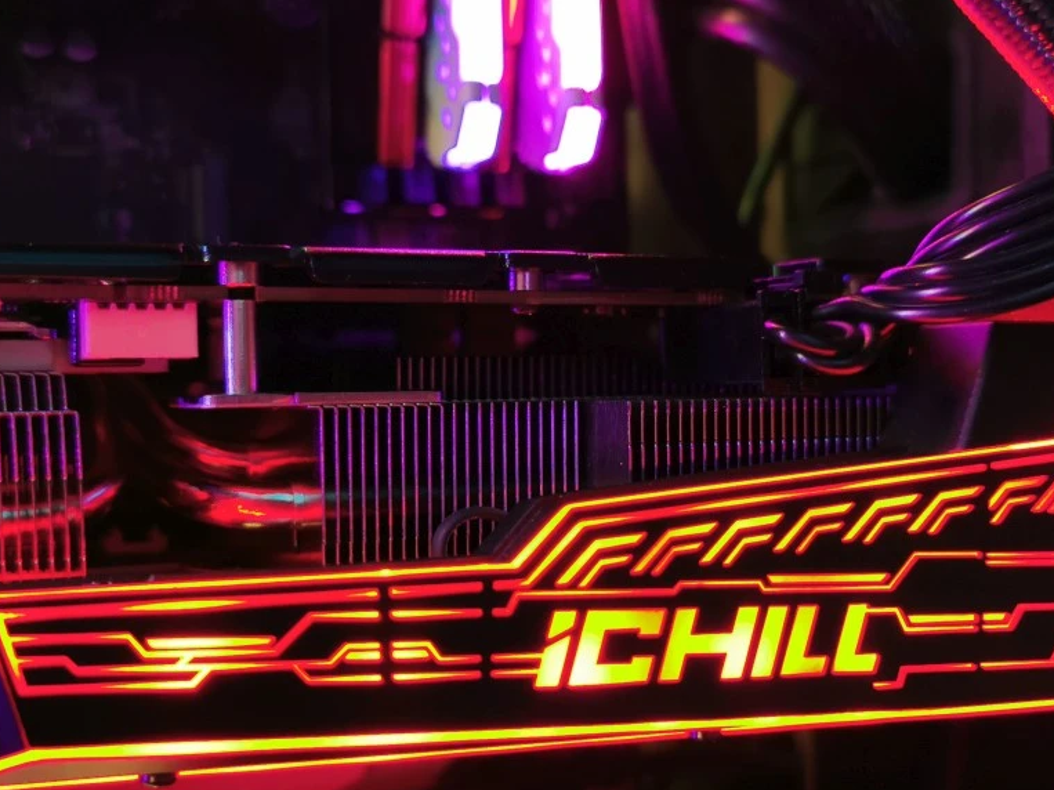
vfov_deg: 33.6
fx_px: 1309
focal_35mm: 43
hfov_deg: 43.9
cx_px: 543
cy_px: 413
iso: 160
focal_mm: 5.56
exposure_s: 1/50
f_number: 1.6
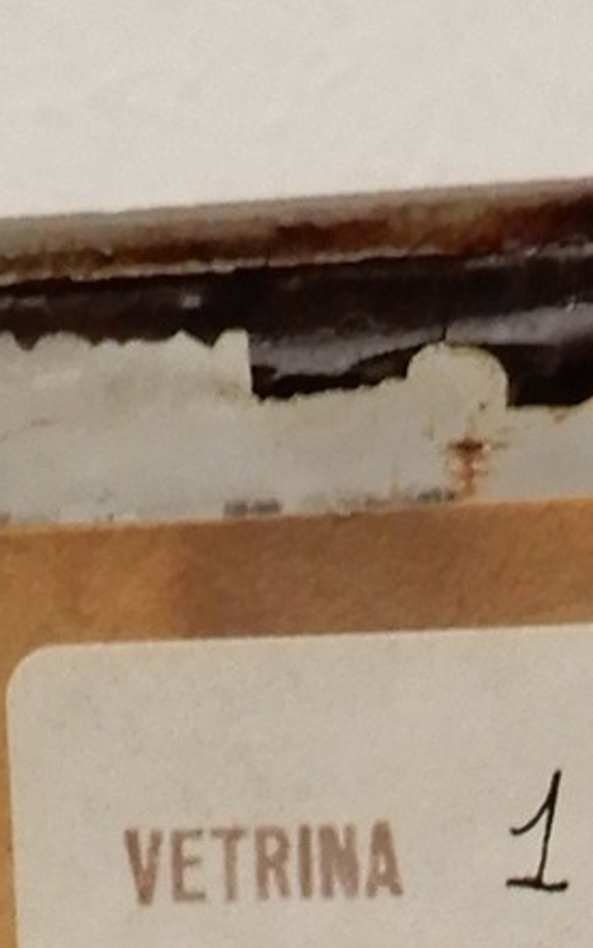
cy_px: 2097
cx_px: 462
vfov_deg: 12.0
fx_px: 3852
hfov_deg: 8.8
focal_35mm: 149
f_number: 3.4
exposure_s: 1/30
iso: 180
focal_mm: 4.3
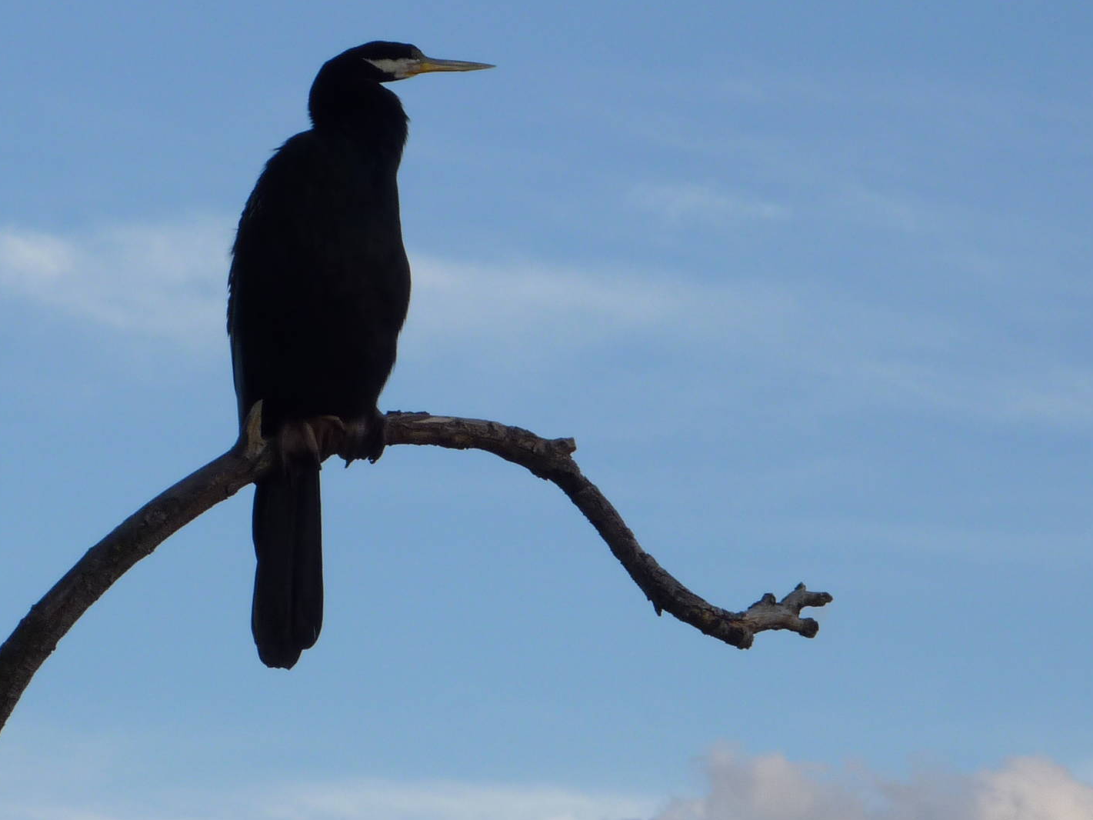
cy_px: 386
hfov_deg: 8.2
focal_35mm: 241
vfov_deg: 6.2
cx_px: 518
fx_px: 7610
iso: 80
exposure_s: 1/250
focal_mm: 19.5
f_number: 4.4
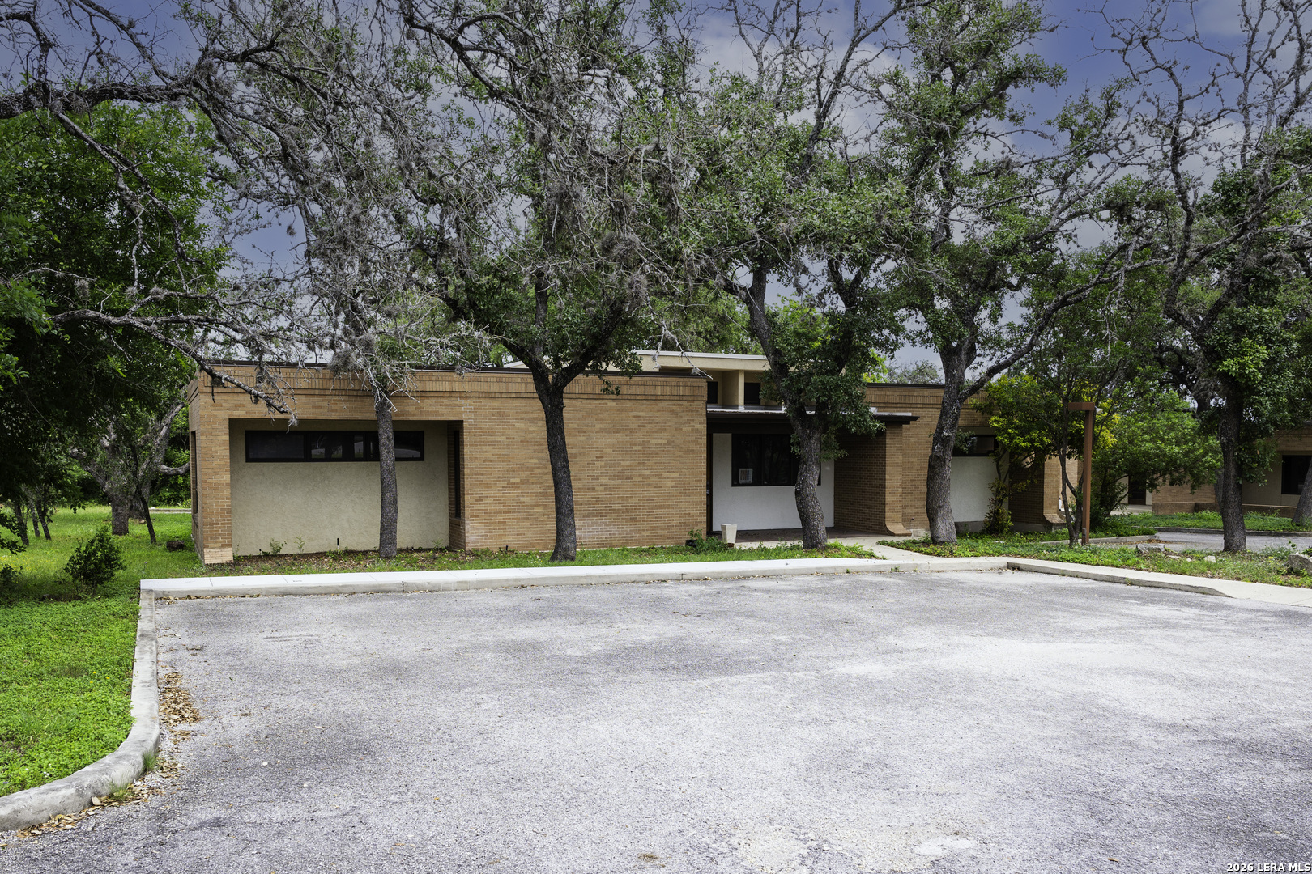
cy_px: 437
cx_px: 656
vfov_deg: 46.4
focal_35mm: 28
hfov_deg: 65.5
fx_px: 1020
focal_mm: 28
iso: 250
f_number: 7.1
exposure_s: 1/400
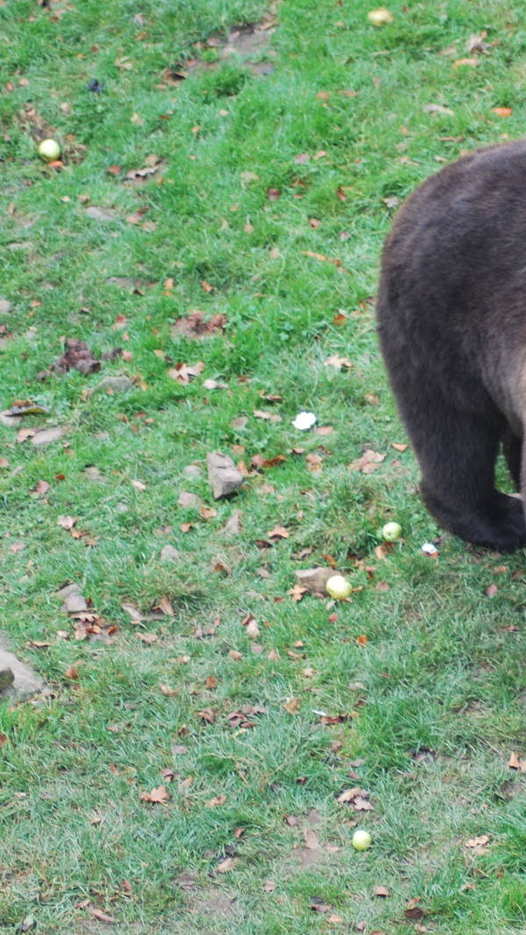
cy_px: 468
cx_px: 505
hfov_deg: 7.3
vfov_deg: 13.0
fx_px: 4090
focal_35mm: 165
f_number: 4
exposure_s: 1/125
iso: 220
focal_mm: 70
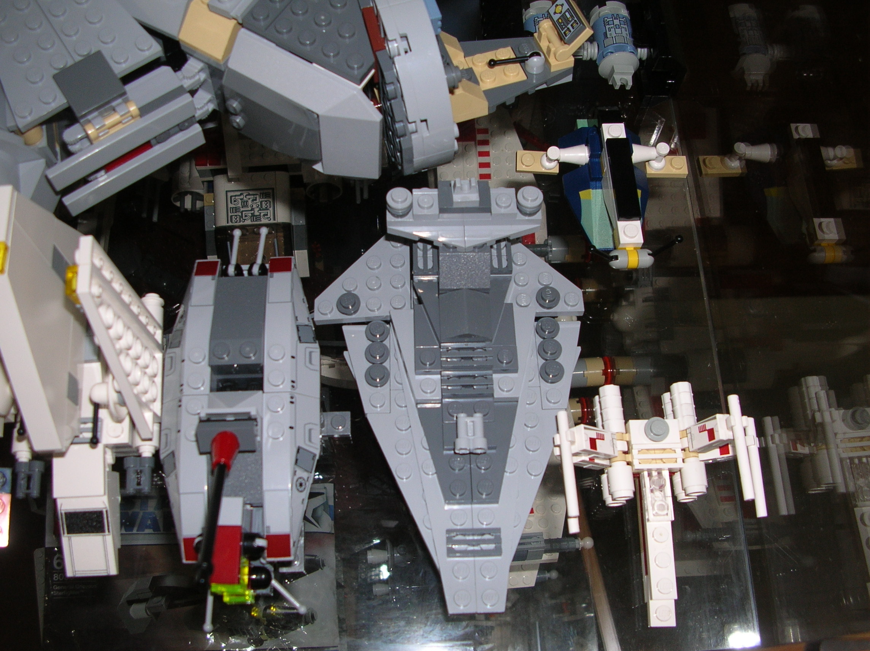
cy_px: 326
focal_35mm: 35
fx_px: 879
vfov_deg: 40.6
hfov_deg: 52.7
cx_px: 435
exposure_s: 1/60.1
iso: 50
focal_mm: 5.8
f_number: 2.8
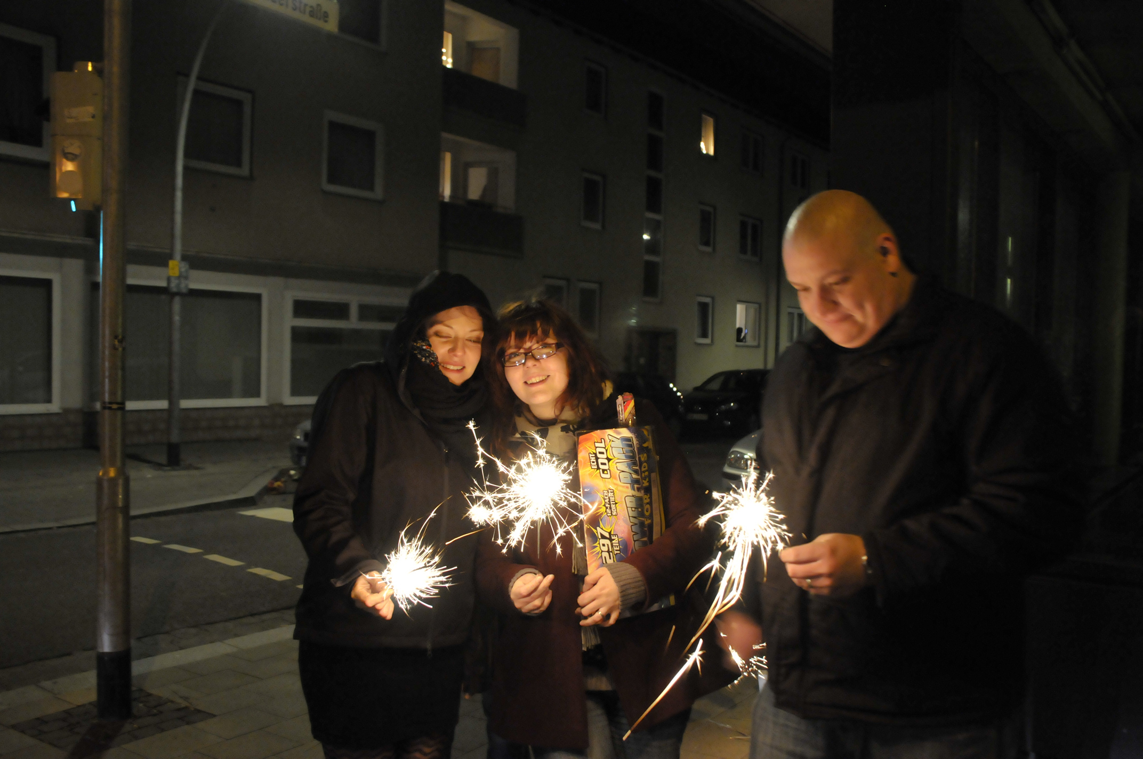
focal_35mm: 32
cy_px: 380
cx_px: 572
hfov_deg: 59.6
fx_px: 999
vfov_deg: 41.6
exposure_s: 1/13
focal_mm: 21
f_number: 4
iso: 1600
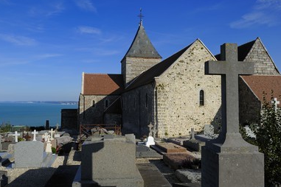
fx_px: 250
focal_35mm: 32
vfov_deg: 41.1
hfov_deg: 58.7
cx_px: 136
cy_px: 86
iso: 200
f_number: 16
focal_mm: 29
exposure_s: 1/160
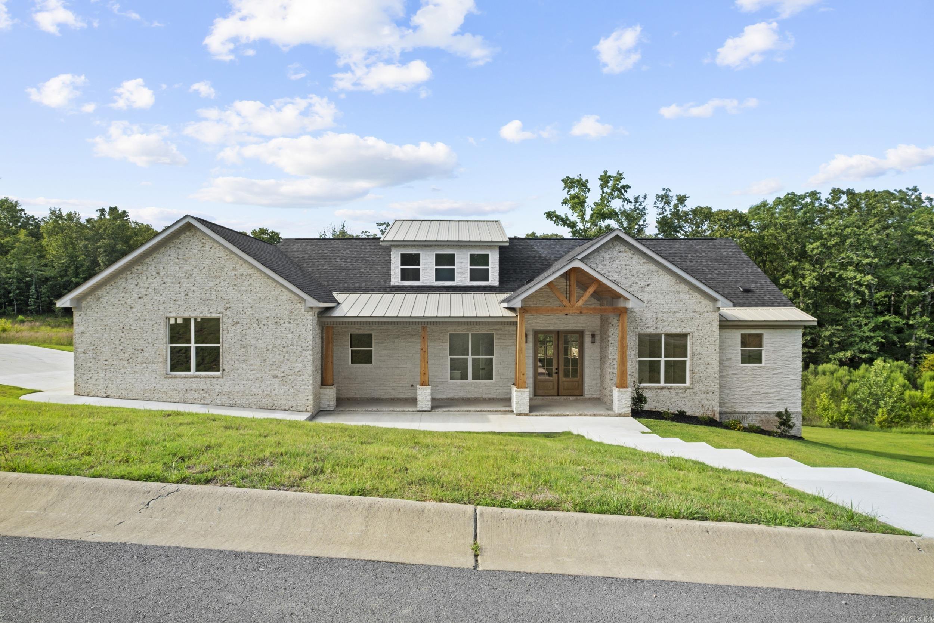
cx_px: 467
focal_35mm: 20
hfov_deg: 84.0
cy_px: 312
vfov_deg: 61.9
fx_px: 519
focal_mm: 13.2
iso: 800
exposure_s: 1/160
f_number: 9
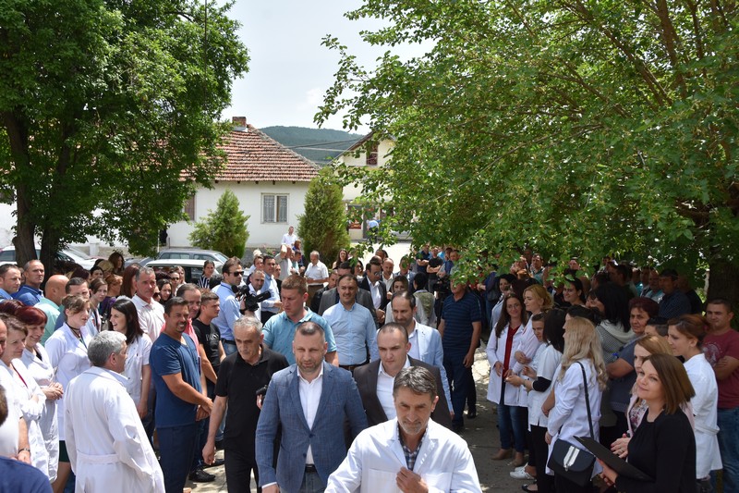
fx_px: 677
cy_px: 246
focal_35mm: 33
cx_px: 370
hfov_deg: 57.2
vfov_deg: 40.0
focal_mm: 22
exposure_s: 1/500
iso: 280
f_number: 8
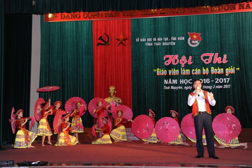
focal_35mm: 48
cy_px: 84
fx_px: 336
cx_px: 126
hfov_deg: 41.1
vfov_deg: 28.0
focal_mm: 48
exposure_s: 1/60
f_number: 5.6
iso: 500
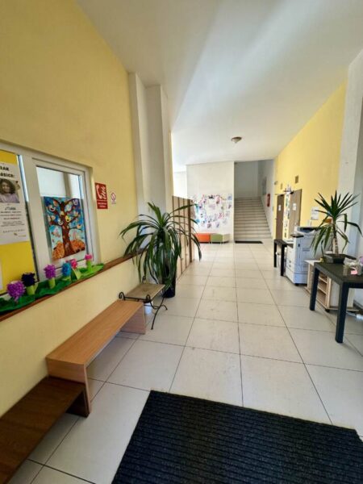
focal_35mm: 14
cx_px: 182
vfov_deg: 102.1
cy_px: 242
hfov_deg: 85.7
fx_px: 196
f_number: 2.2
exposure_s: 1/100
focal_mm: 2.22
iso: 80
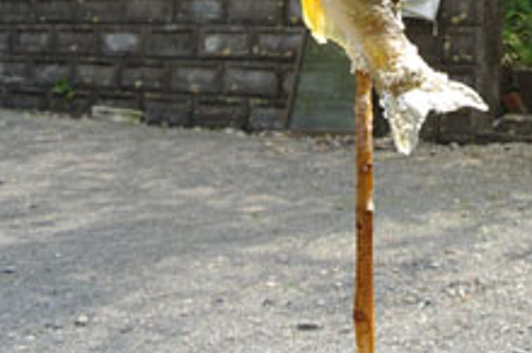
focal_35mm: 81
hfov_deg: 24.9
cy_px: -39
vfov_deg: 16.3
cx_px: 387
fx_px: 1195
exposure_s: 1/160
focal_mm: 5.8
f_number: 4.8
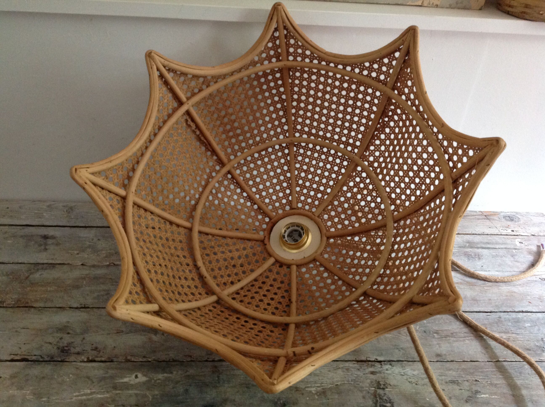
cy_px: 204
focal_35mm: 35
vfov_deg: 40.6
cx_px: 272
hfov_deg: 52.7
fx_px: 550
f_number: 2.4
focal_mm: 4.28
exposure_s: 1/15
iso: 320
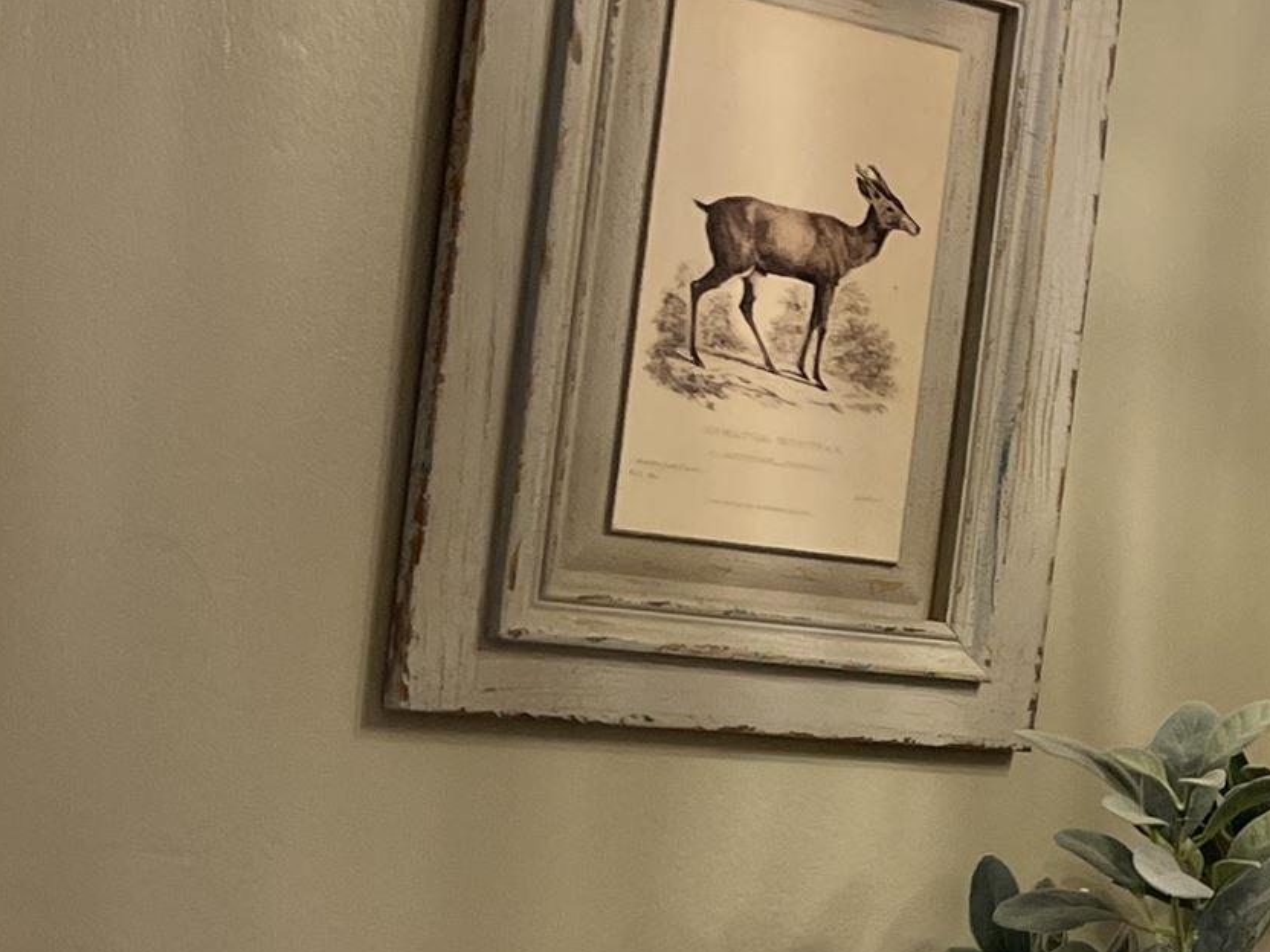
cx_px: 1937
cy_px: 729
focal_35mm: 96
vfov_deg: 15.3
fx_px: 3522
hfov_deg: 18.1
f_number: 1.5
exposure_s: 1/120
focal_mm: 5.7
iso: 125
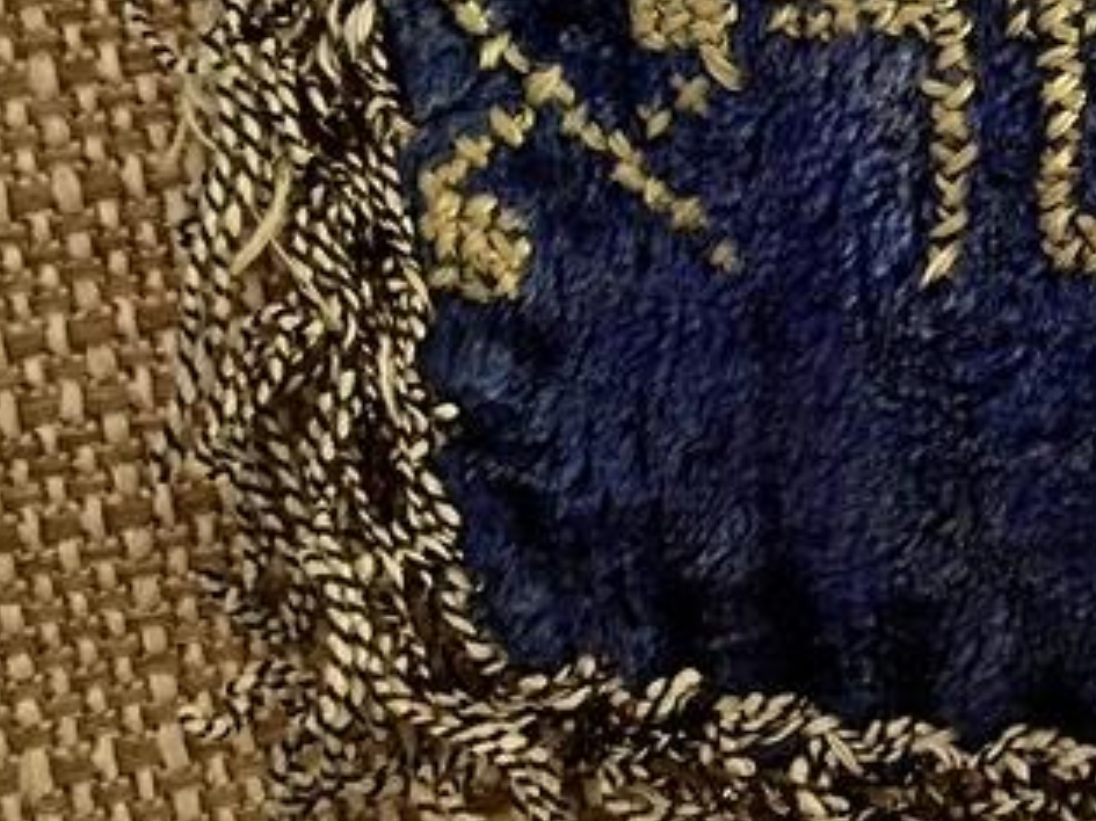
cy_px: 292
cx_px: 953
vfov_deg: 24.7
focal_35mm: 59
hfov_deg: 31.4
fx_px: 1867
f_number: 2.2
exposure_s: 1/17
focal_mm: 4.15
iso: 320
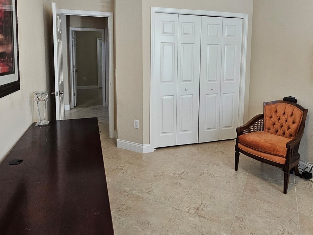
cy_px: 75
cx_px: 160
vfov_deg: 57.3
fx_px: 208
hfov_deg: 73.9
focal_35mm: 23
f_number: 2.2
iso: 320
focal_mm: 2.2
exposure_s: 1/100
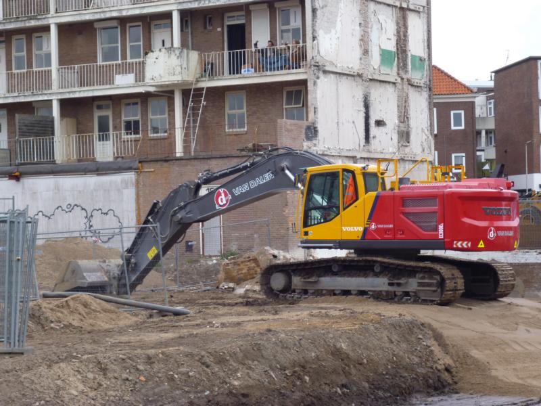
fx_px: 1532
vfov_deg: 15.1
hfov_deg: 20.0
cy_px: 203
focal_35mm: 98
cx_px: 270
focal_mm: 17.5
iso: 160
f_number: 6.2
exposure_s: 1/125
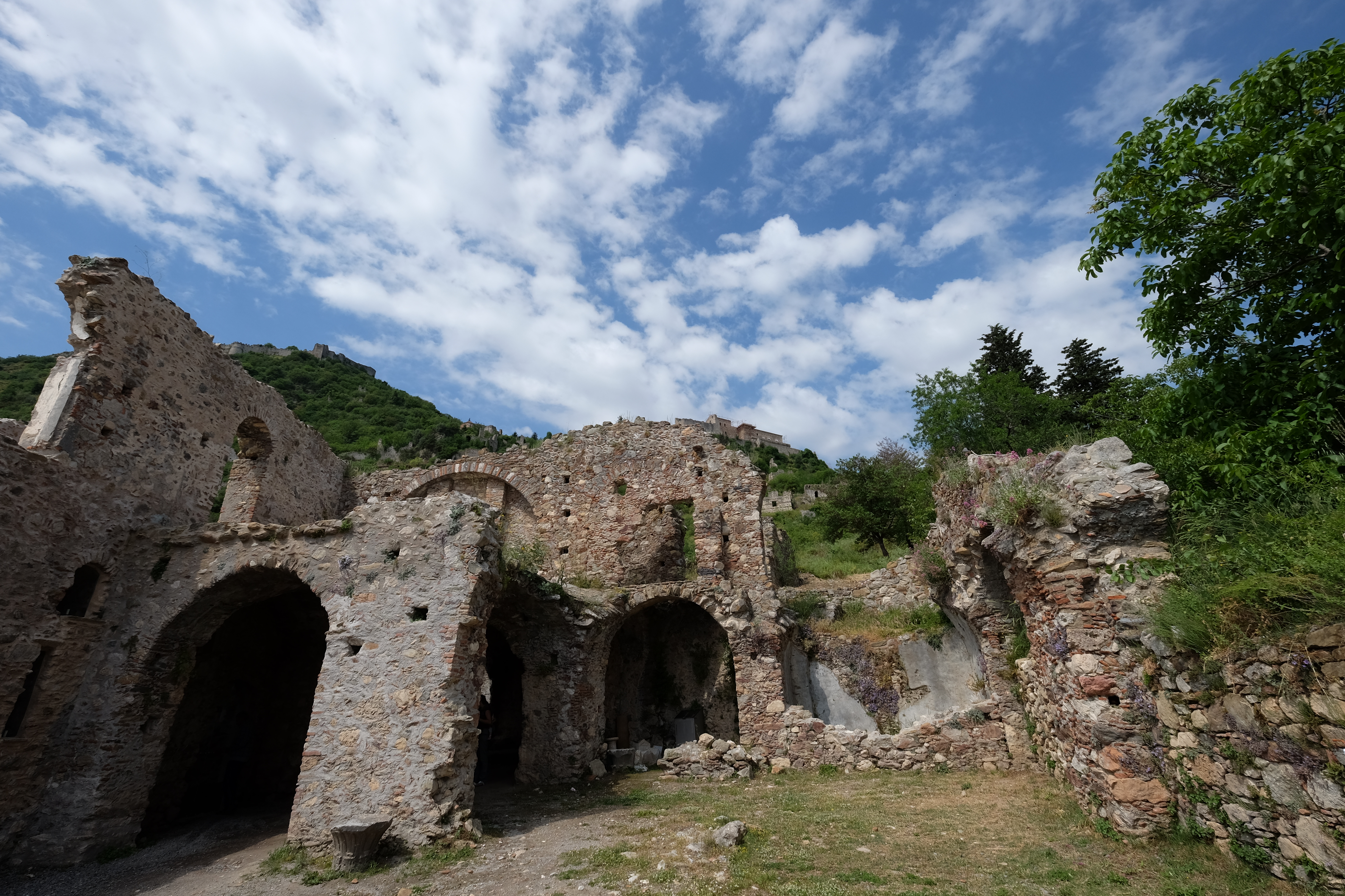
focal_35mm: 15
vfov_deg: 77.3
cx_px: 672
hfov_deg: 100.4
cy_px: 448
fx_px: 560
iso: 200
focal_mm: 10
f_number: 9
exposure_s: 1/400
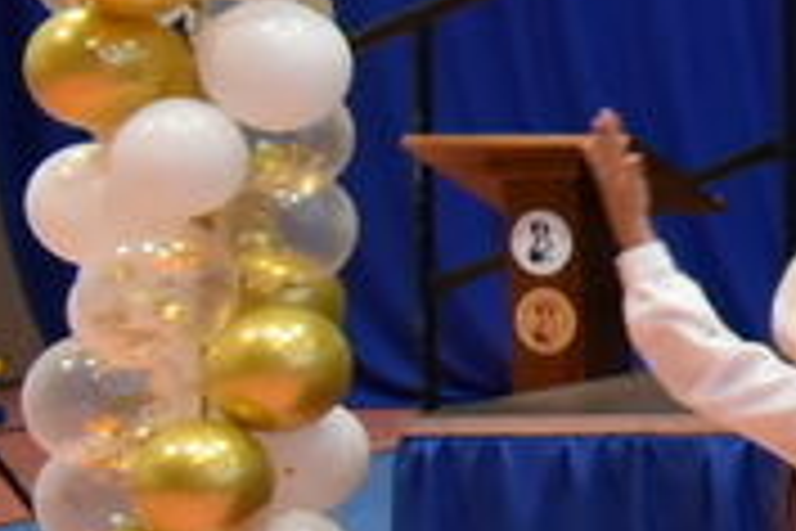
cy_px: 216
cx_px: 2635
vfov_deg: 7.5
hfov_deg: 8.6
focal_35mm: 183
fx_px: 4046
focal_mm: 18
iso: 1600
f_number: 3.5
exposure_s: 1/60
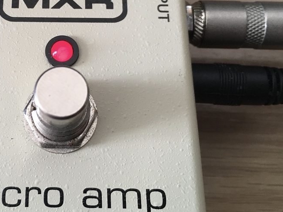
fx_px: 433
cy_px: 32
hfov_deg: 35.0
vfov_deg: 26.8
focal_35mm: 53
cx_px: 54
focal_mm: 4.15
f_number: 2.2
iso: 100
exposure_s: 1/30
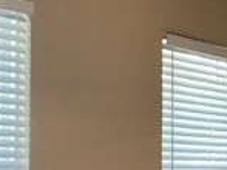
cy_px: 175
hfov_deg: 14.9
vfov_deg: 12.0
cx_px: 352
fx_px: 799
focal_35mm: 122
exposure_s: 1/60
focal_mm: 3.99
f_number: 1.8
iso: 25
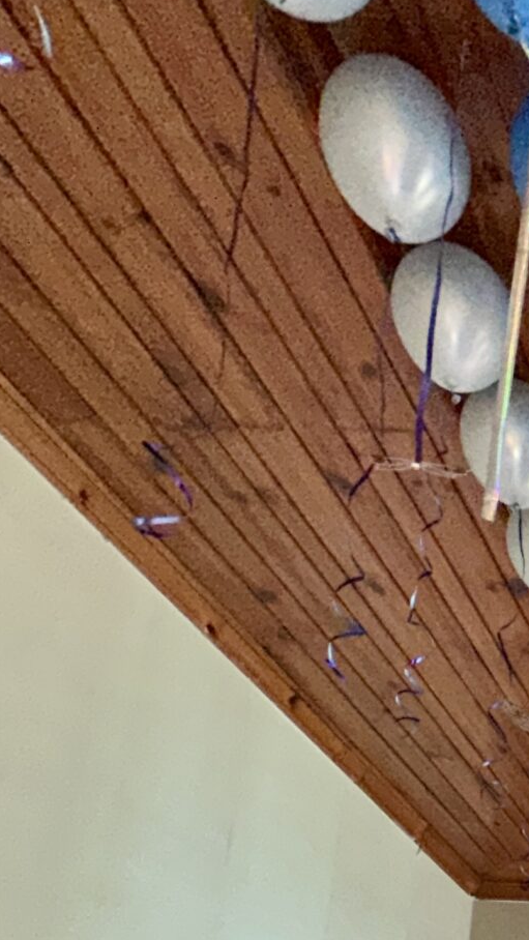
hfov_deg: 20.5
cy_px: 1107
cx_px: 924
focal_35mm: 43
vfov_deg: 37.1
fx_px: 1072
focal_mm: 2.22
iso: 1000
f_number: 2.2
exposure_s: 1/100
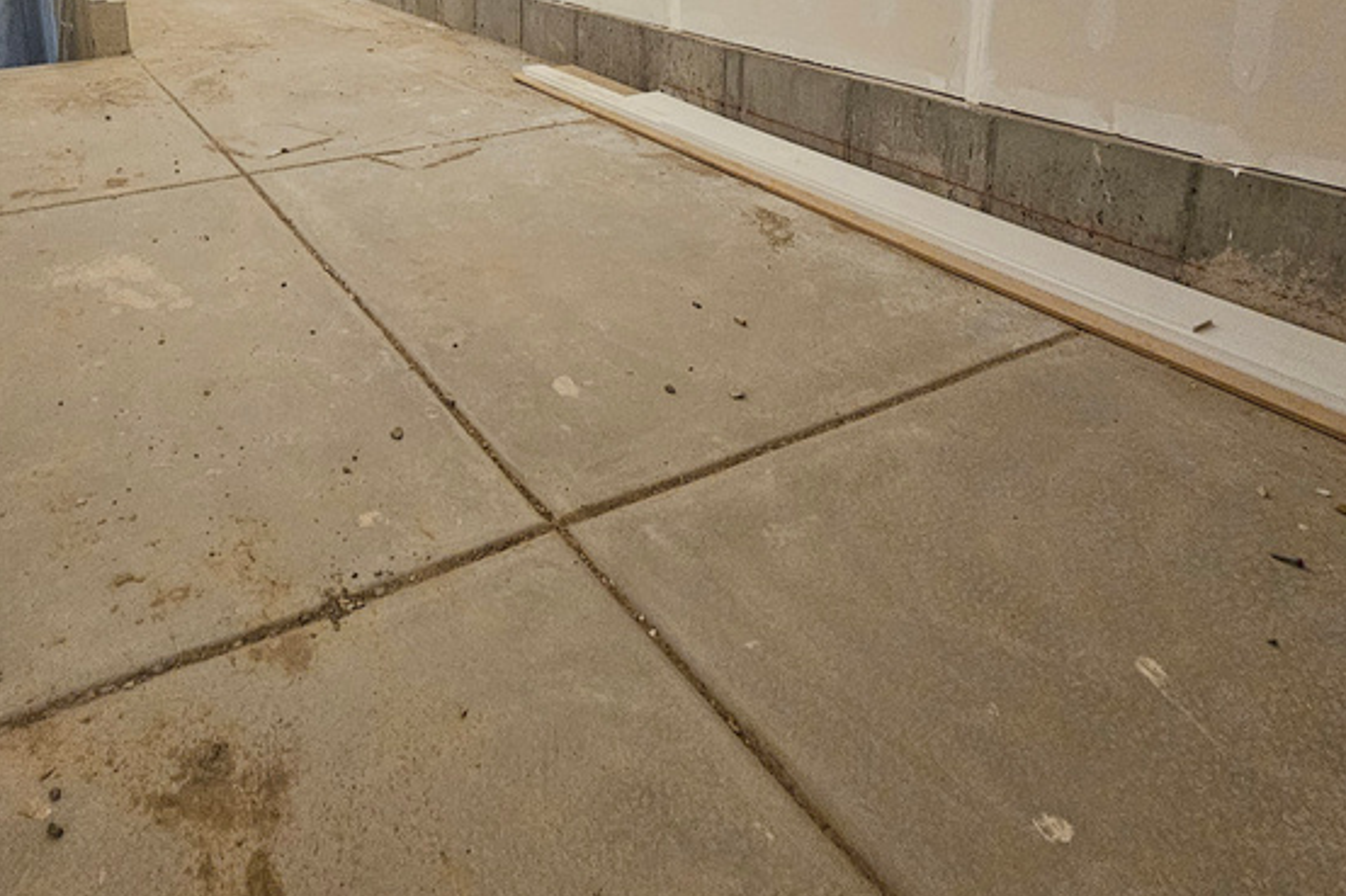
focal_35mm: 25
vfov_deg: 46.4
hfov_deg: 70.3
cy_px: 95
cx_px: 500
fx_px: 934
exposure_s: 1/24
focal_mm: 2.2
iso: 800
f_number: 2.2
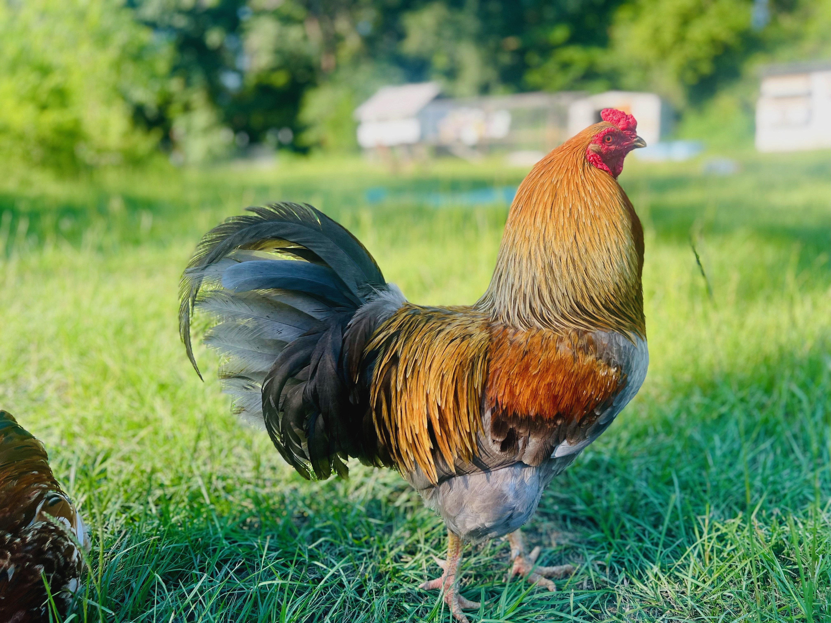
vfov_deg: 53.1
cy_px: 312
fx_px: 624
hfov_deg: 67.3
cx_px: 416
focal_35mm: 26
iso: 50
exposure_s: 1/786
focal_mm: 5.7
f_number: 1.5
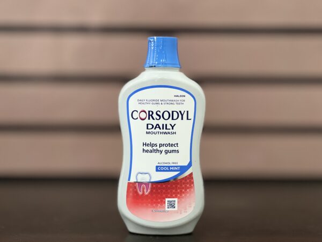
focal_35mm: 77
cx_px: 161
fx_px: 716
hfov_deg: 25.3
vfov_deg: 19.1
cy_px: 121
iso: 400
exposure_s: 1/33
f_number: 2.8
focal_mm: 9
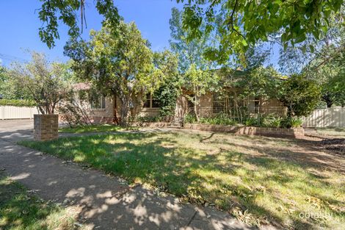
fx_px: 153
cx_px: 172
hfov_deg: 96.8
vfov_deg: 73.7
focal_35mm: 16
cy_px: 115
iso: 100
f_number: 11
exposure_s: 1/40
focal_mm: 16
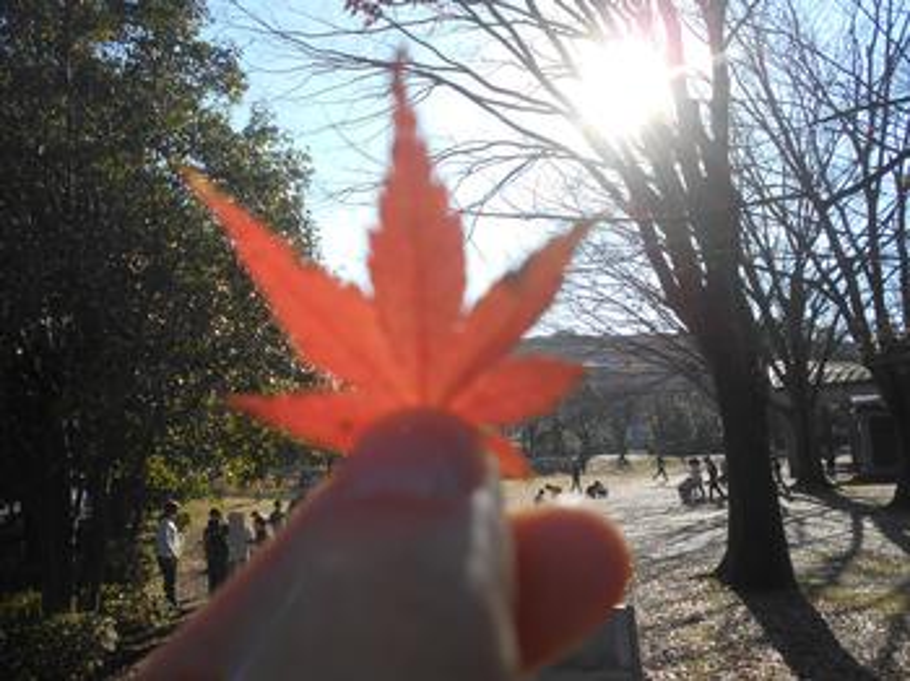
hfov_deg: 60.0
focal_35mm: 30
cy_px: 340
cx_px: 455
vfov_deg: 46.7
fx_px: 788
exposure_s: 1/640
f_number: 3.4
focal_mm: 5.1
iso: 80
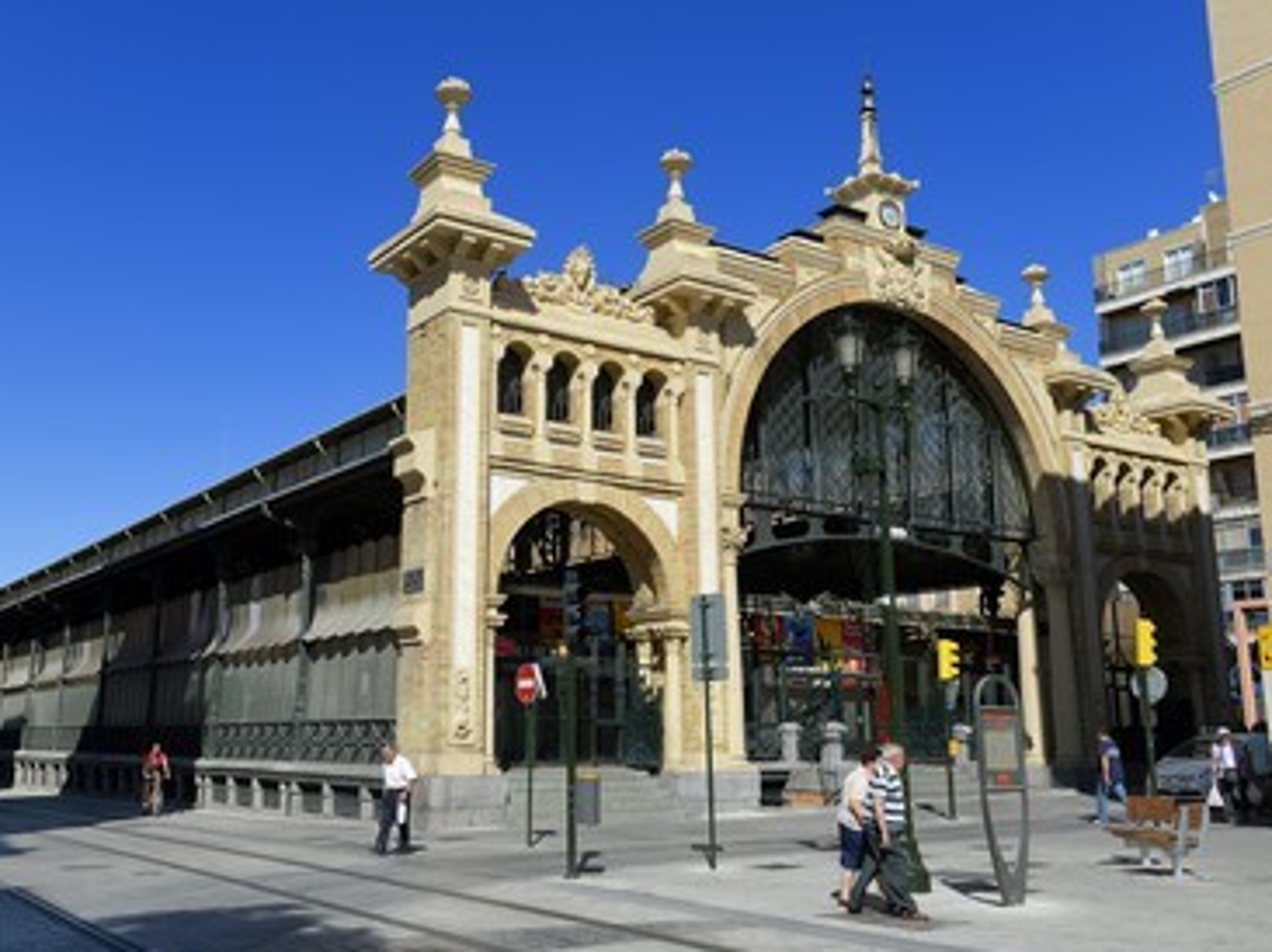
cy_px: 483
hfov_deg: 56.7
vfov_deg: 44.1
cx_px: 553
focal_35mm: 32
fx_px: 1175
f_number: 9
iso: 100
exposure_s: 1/320
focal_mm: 29
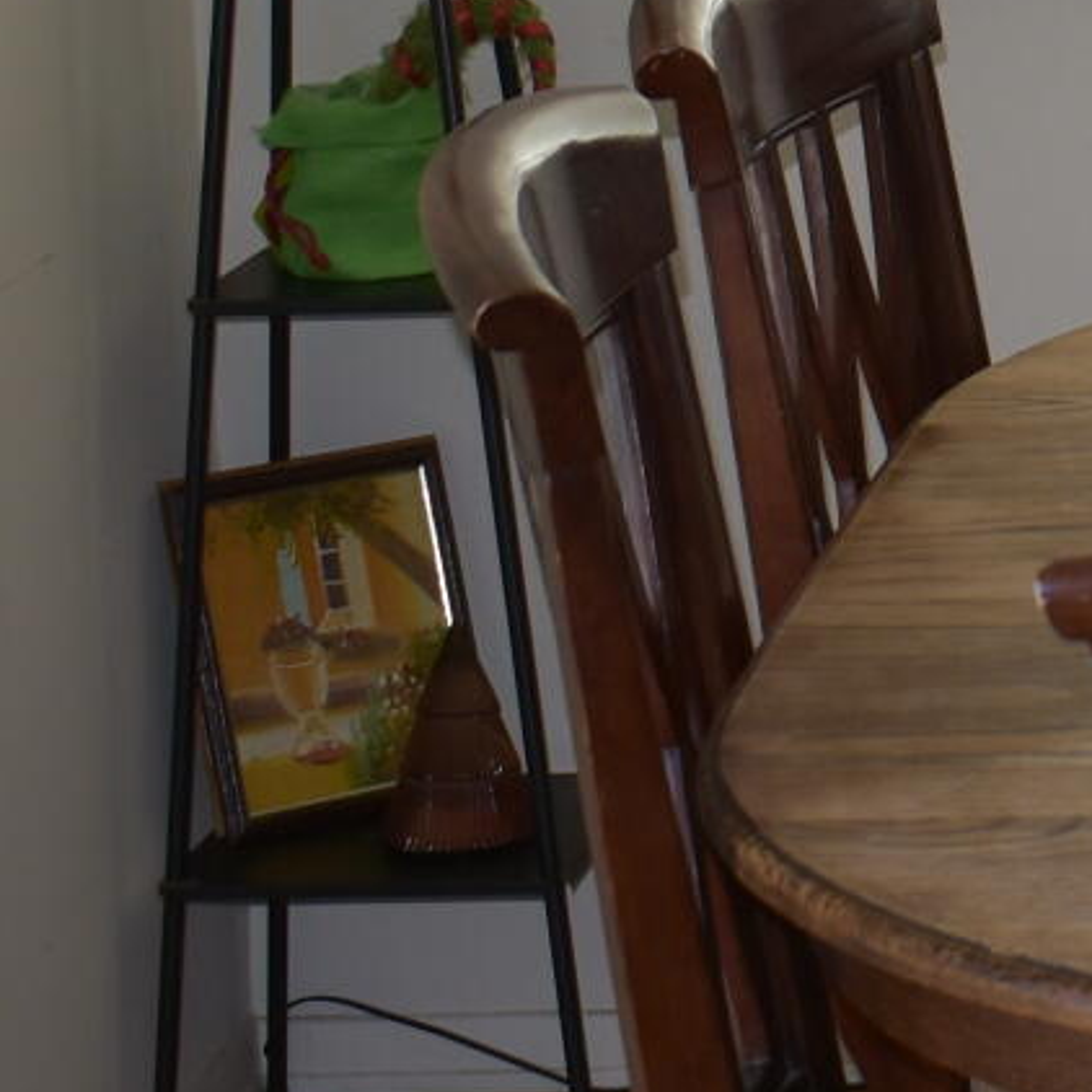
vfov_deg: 10.5
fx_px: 5818
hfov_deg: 9.9
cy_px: -305
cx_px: 2223
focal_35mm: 163
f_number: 3.5
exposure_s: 1/60
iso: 160
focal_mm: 18
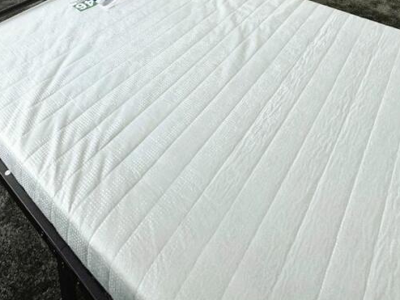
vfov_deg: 41.6
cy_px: -4
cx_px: 190
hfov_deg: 61.6
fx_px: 335
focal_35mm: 29
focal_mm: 2.22
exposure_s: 1/99
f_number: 2.2
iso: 100
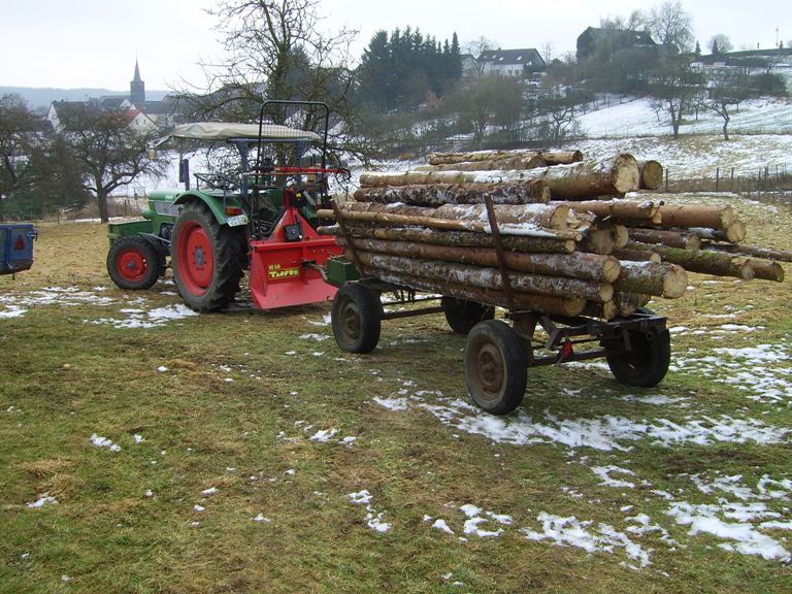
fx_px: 869
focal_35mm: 38
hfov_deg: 49.0
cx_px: 396
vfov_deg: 37.7
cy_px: 297
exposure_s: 1/125
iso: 50
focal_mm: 7.8
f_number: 6.4
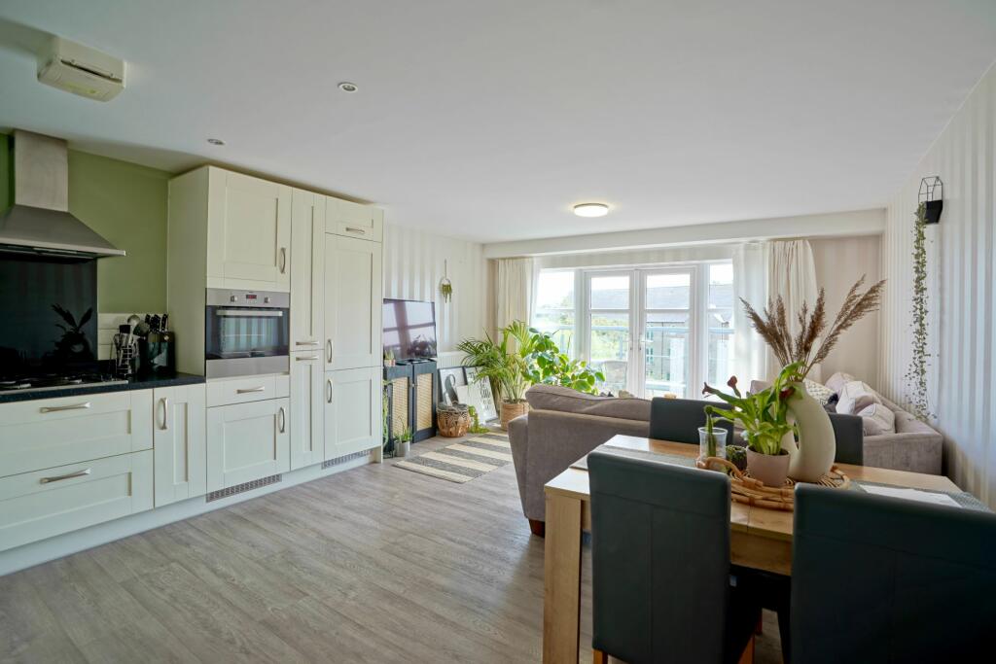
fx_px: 443
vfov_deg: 73.8
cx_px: 498
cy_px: 332
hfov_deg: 96.7
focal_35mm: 16
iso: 100
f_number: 6.3
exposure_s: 1/10
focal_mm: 16
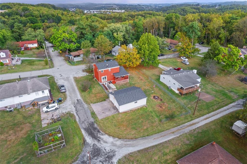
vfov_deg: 57.1
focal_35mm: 22
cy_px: 82
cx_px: 124
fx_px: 151
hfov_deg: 78.6
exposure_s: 1/60
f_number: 2.8
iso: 110
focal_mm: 8.38
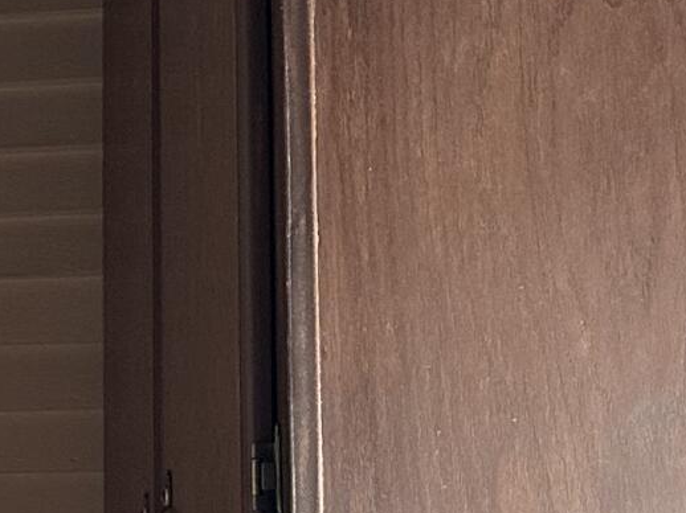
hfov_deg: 12.4
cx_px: -730
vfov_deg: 10.5
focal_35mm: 139
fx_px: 2753
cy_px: 623
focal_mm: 6.86
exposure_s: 1/60
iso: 250
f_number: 1.78
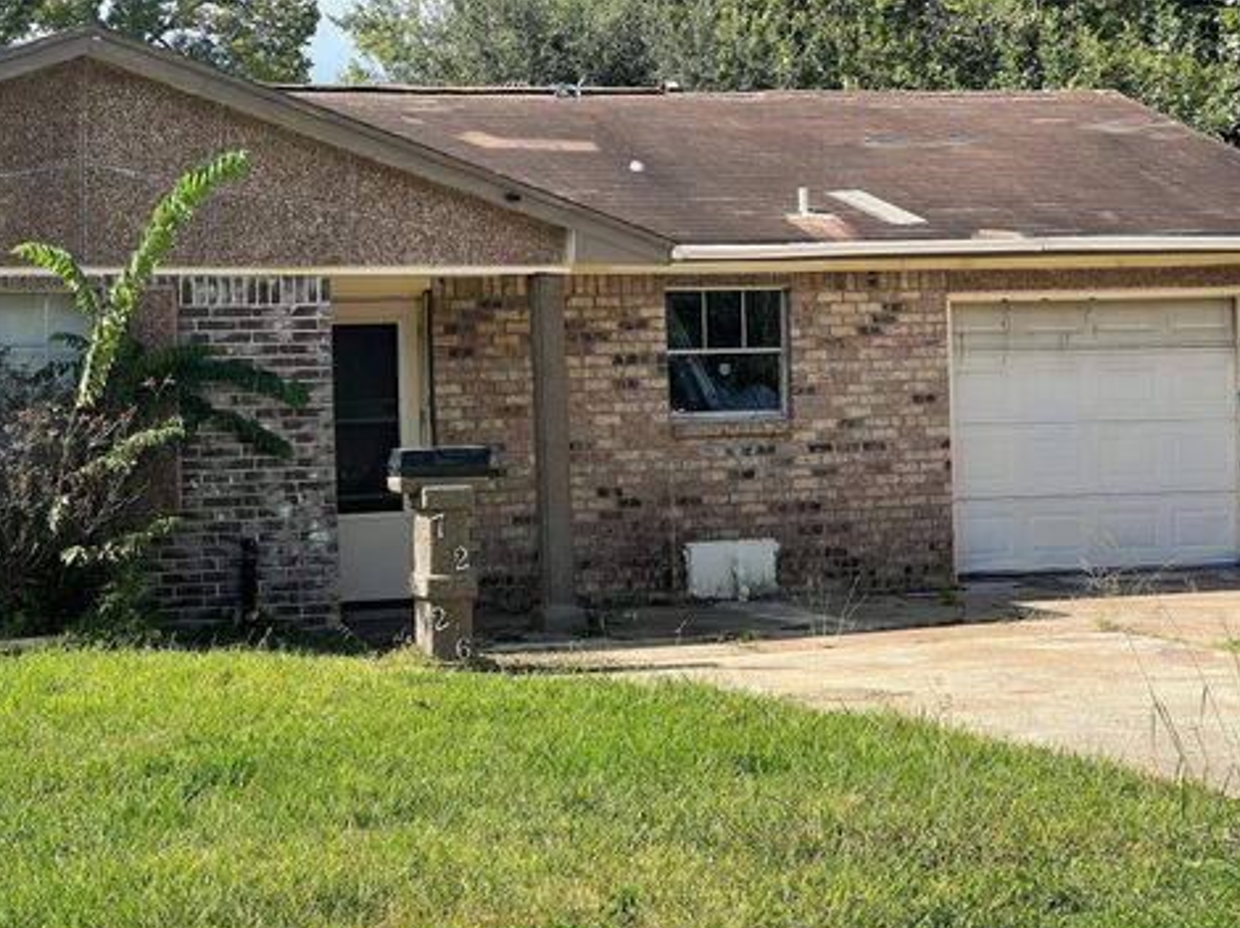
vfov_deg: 18.0
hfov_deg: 23.8
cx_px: 638
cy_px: 492
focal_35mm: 82
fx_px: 2936
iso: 32
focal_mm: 9
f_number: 2.8
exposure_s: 1/494
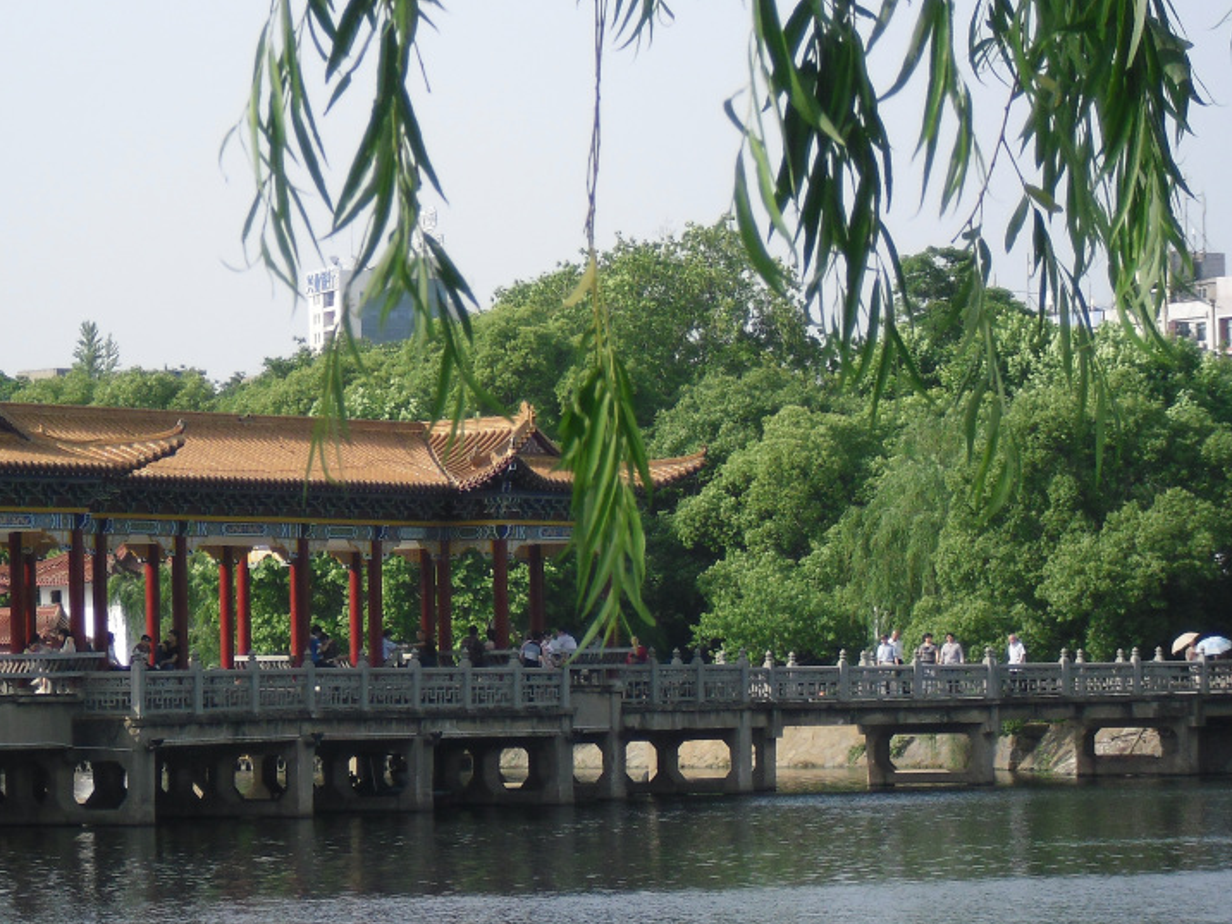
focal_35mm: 153
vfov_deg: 9.7
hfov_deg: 12.9
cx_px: 367
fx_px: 5445
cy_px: 423
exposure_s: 1/250
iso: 100
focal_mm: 18.9
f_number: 5.6
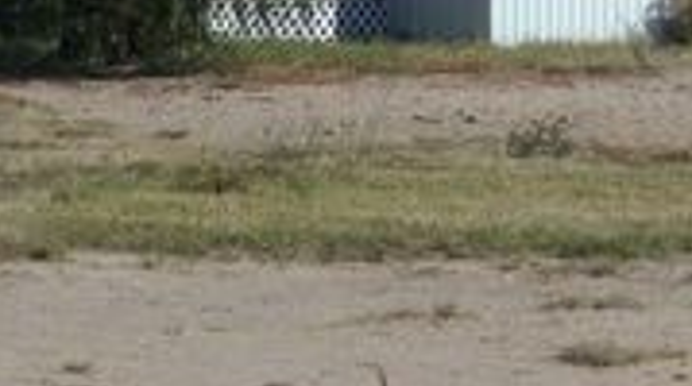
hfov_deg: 7.2
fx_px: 5477
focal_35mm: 299
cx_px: 302
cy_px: -83
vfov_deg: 4.0
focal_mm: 17.6
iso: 80
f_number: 5.5
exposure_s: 1/640
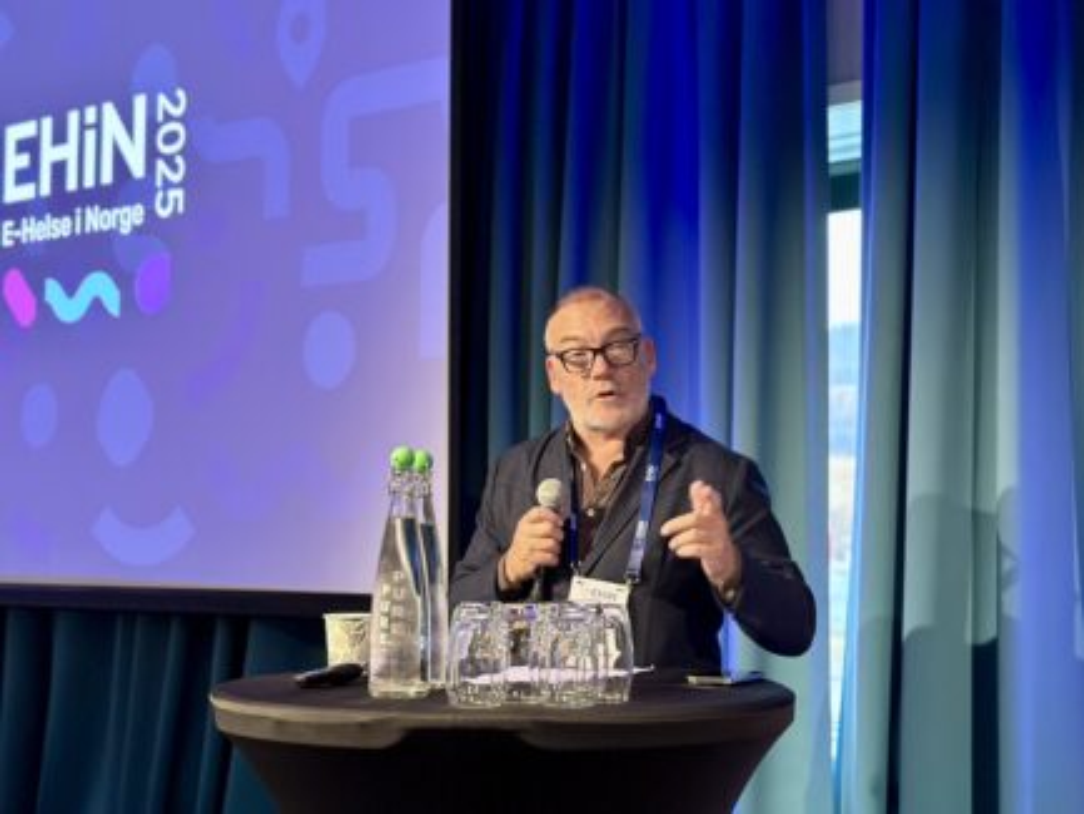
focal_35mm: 48
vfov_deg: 30.3
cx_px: 542
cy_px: 407
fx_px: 1504
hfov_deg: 39.6
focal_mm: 6.86
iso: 500
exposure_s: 1/38
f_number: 1.78
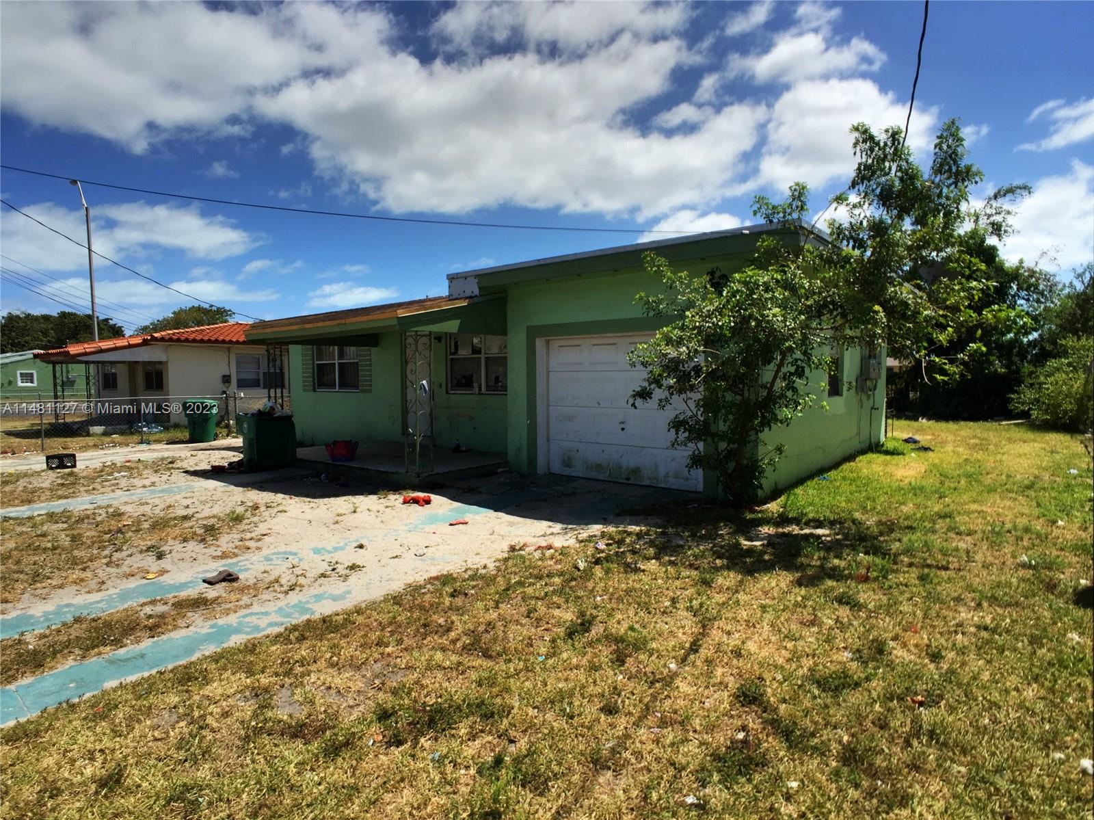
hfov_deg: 61.7
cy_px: 410
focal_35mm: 29
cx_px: 547
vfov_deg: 48.2
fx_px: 916
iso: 32
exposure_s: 1/9901
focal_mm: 4.15
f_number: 2.2
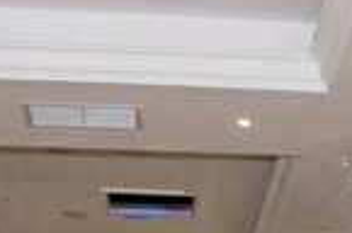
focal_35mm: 155
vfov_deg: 8.2
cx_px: 495
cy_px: 539
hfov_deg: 12.7
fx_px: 1512
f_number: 5
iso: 800
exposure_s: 1/40
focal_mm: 28
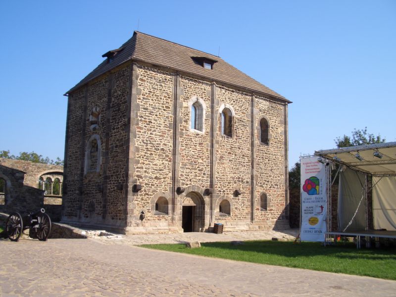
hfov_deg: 52.6
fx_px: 400
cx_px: 198
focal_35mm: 35
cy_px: 148
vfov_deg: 40.7
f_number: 4.3
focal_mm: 5.8
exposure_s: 1/320
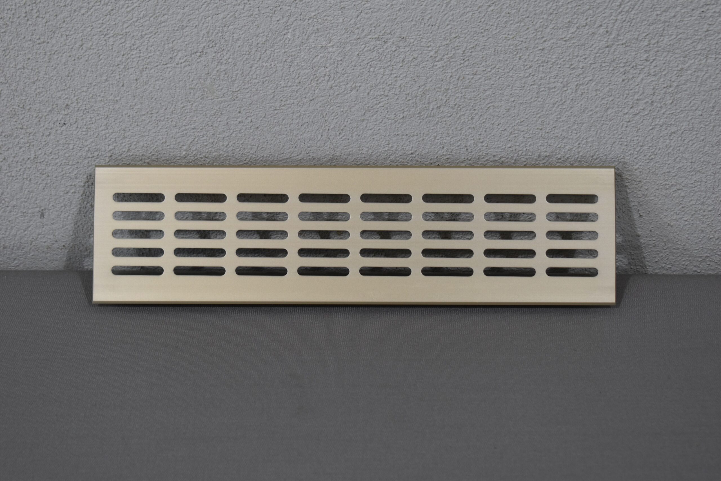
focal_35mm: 82
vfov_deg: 16.6
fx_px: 1652
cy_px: 240
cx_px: 360
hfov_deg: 24.6
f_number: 5.6
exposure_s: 1/125
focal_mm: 55
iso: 250
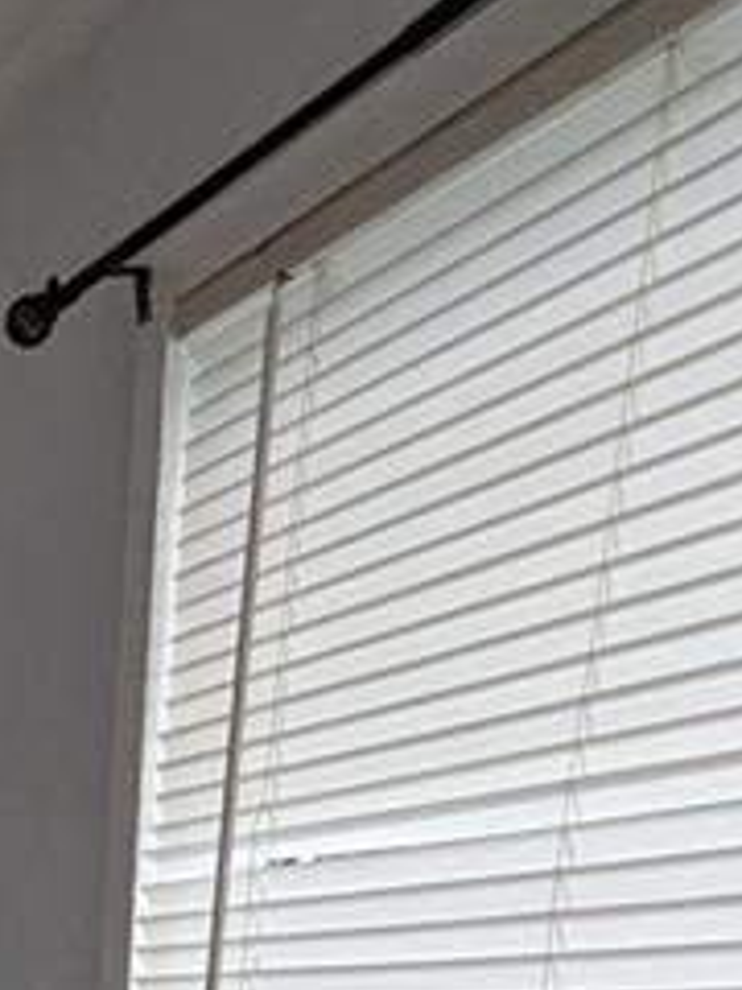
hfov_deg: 20.2
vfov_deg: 24.8
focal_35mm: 65
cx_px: -291
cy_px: 1378
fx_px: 1858
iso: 95
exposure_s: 1/184
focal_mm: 1.95
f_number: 2.2
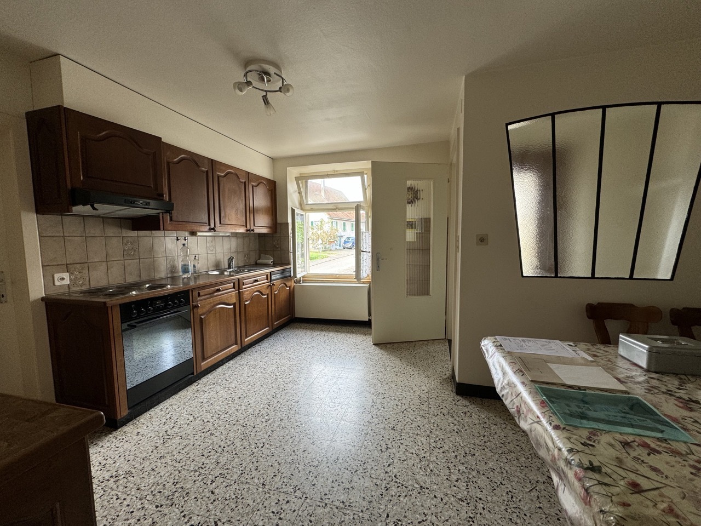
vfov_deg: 85.7
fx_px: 284
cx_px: 350
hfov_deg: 102.1
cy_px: 263
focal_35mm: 14
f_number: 2.2
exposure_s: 1/99
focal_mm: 2.22
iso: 80
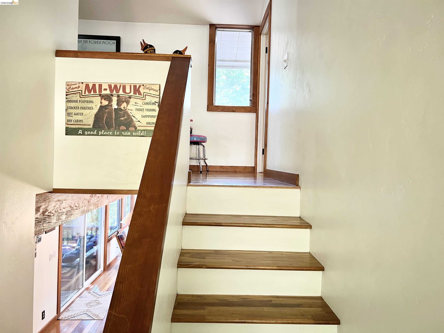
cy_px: 166
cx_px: 222
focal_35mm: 26
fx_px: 333
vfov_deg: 53.1
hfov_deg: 67.3
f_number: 1.5
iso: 200
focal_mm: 5.7
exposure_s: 1/60
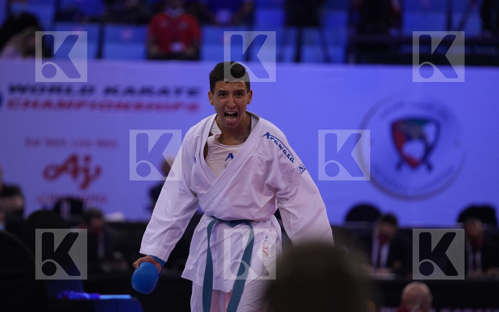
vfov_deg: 4.3
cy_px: 155
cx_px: 250
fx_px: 4174
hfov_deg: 6.8
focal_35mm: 307
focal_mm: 200
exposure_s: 1/1000
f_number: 2.8
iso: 1250
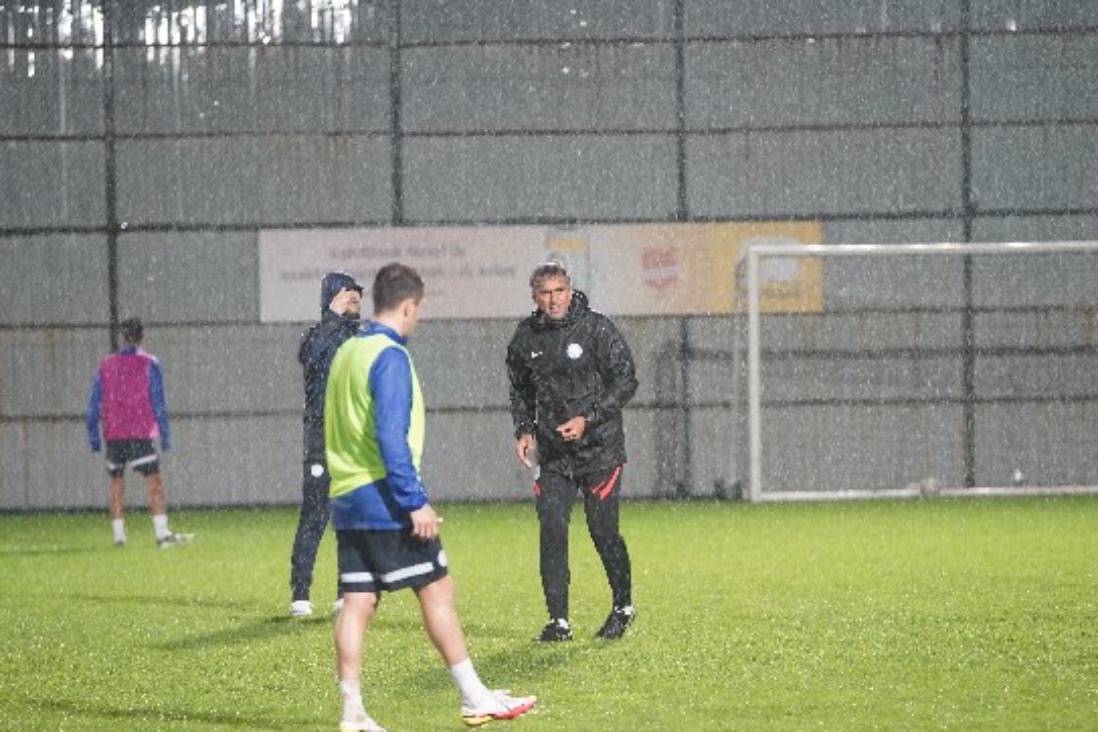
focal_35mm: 247
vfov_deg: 5.6
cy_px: 446
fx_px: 7533
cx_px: 542
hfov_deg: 8.3
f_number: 3.5
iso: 3200
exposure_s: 1/250
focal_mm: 200
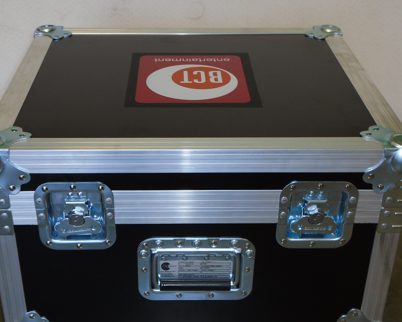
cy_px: 201
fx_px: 678
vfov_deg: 26.6
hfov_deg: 33.0
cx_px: 190
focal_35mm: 57
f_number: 4.1
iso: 100
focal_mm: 7.4
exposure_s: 1/50
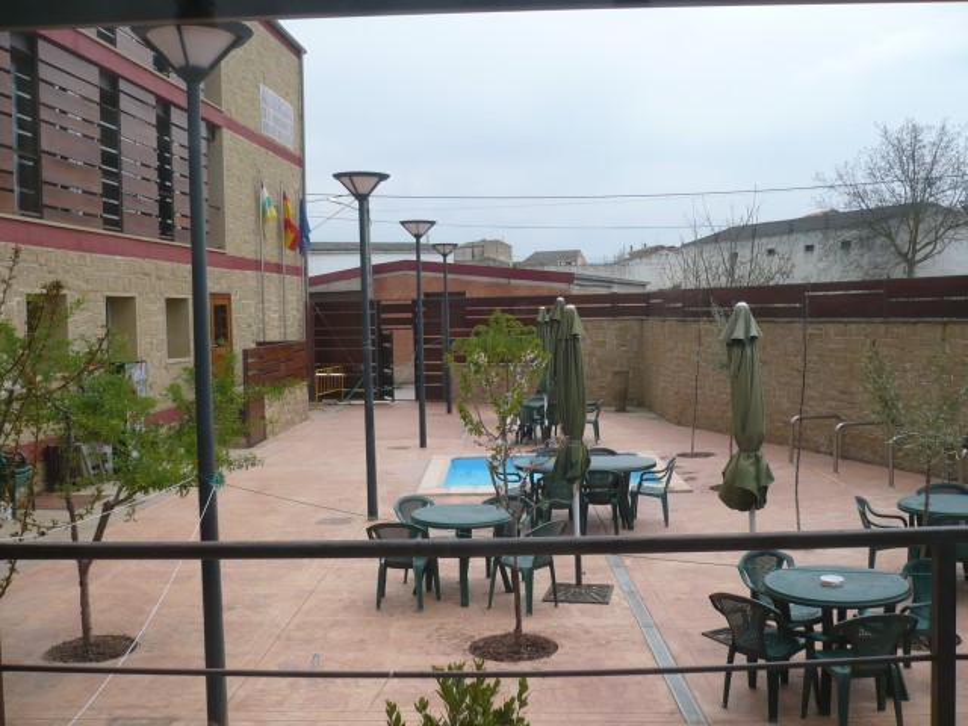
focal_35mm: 35
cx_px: 484
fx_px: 979
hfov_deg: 52.6
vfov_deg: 40.7
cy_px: 363
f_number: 2.8
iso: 100
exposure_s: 1/800
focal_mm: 5.8
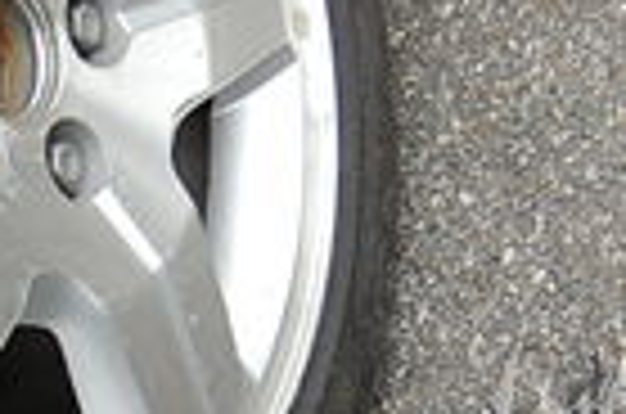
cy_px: 446
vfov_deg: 8.2
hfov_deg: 12.3
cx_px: 59
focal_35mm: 166
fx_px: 2880
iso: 720
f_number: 4
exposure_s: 1/500
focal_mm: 24
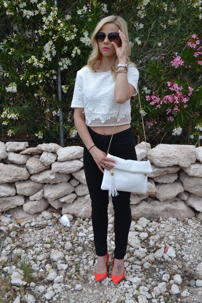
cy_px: 152
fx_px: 328
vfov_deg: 49.6
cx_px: 101
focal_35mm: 39
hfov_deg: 34.2
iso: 100
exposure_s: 1/250
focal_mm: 26
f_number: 8
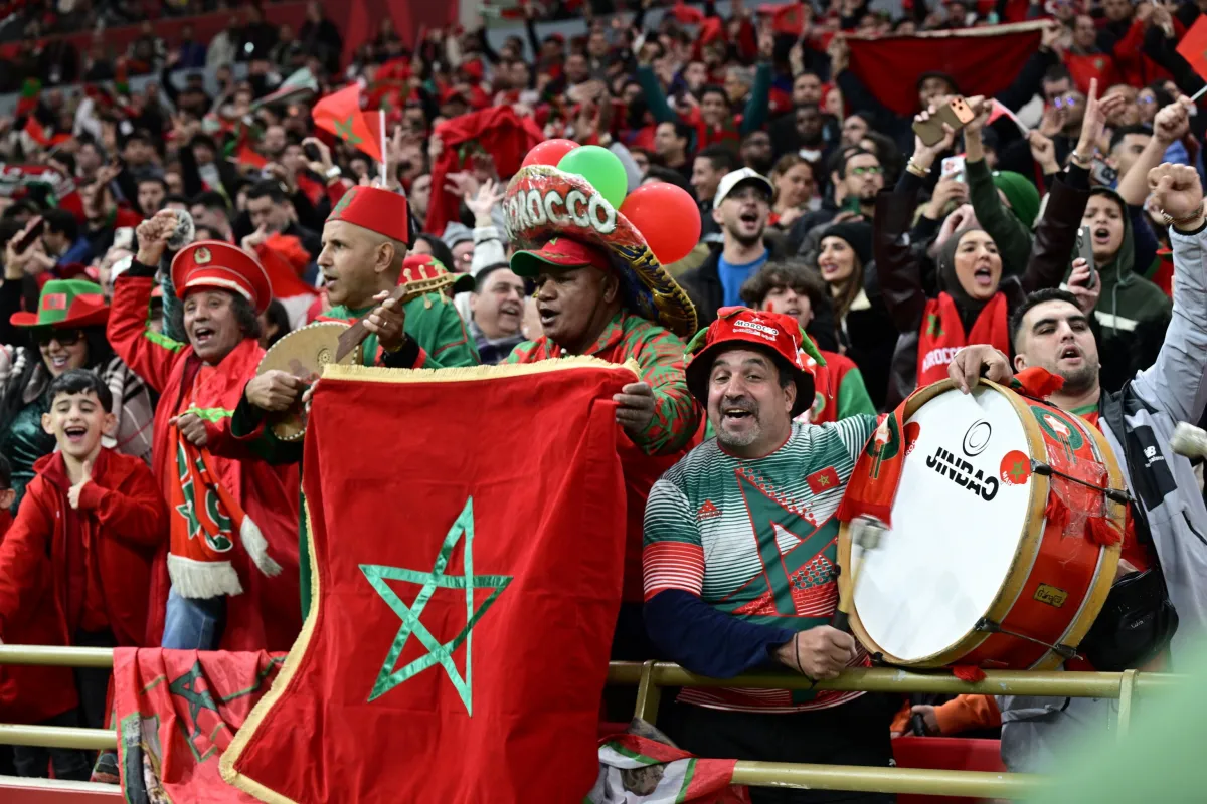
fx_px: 2347
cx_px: 604
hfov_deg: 28.8
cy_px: 402
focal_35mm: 70
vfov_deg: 19.5
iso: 1000
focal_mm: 70
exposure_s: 1/250
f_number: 4
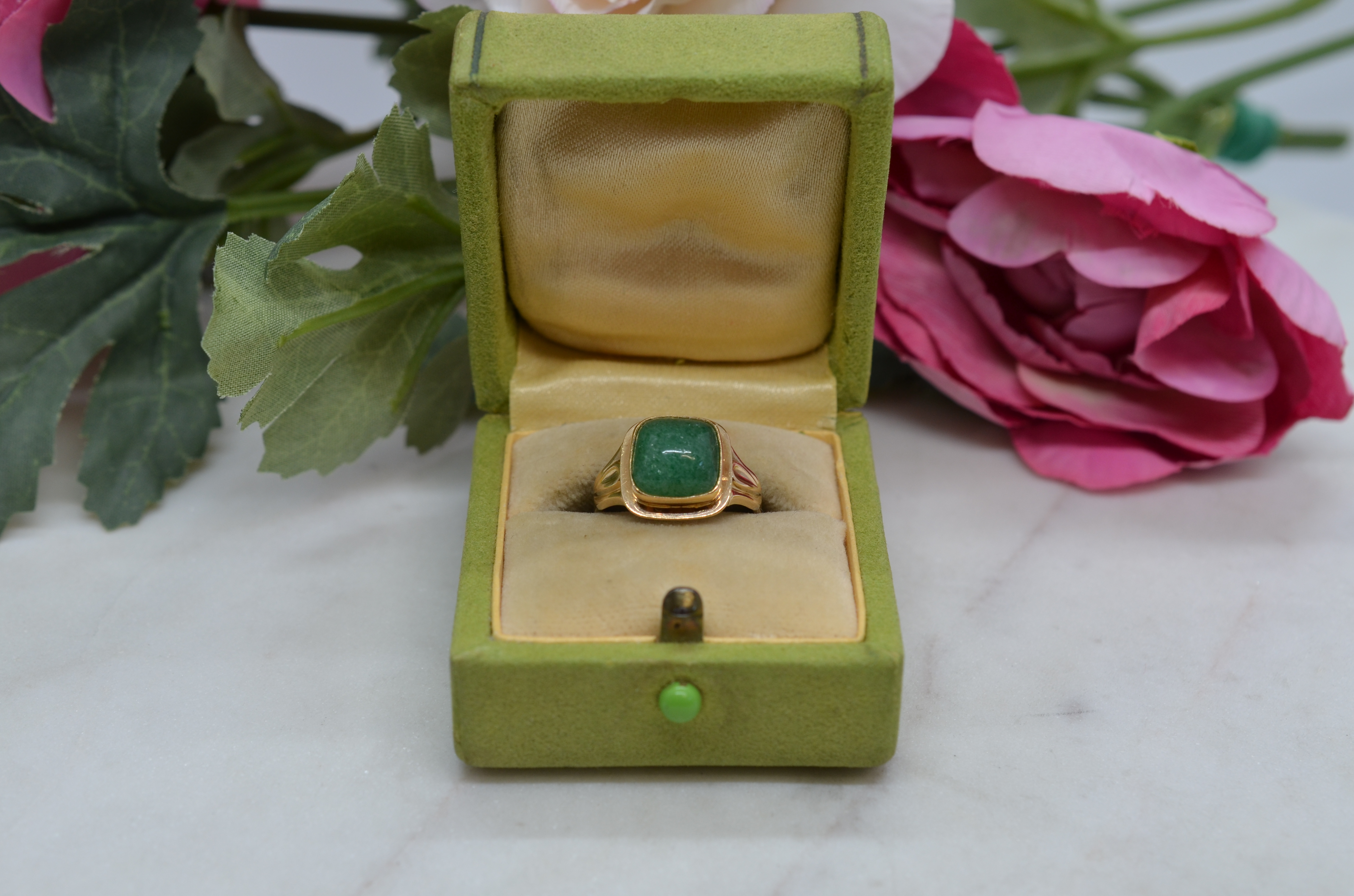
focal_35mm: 60
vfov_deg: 22.5
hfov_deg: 33.5
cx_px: 677
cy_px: 448
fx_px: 2252
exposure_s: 1/60
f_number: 8
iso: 250
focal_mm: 40
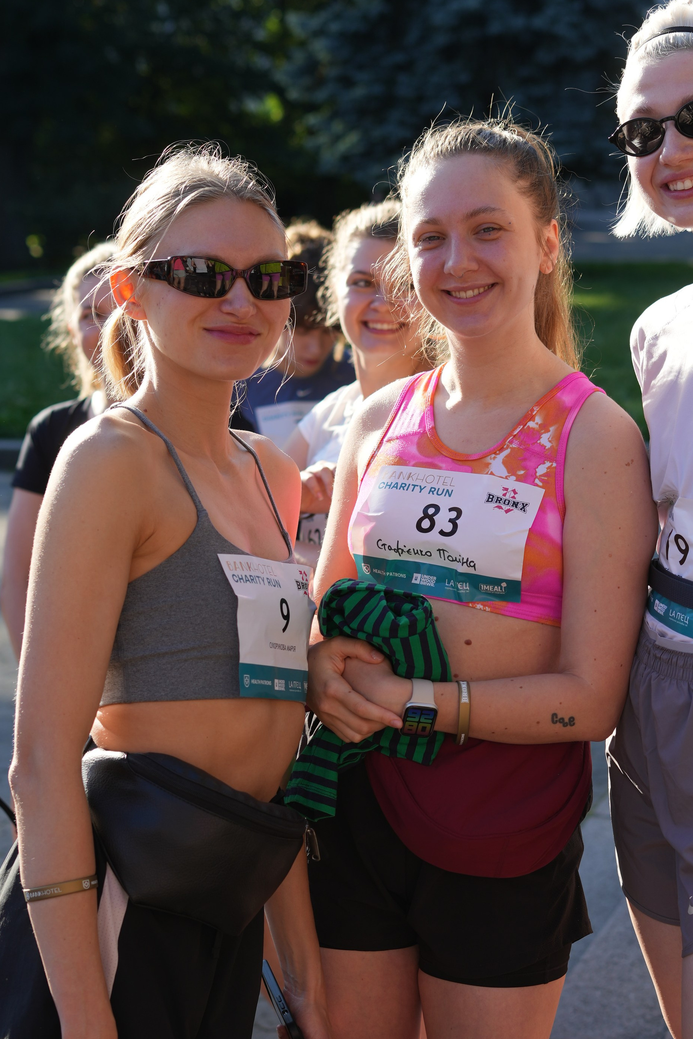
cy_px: 675
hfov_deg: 18.3
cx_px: 494
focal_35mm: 74
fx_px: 2137
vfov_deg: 27.2
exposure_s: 1/400
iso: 100
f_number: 3.5
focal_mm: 50
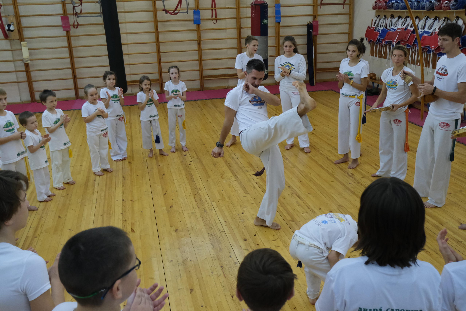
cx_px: 233
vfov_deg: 37.9
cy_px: 156
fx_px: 453
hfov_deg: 54.4
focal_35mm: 35
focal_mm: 23.5
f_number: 4.4
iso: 3200
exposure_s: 1/320
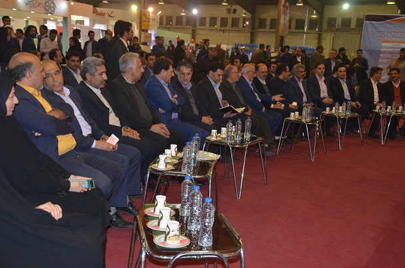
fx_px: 494
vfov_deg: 30.3
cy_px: 130
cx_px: 203
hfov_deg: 44.6
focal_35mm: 44
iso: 800
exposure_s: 1/60
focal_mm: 28
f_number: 4
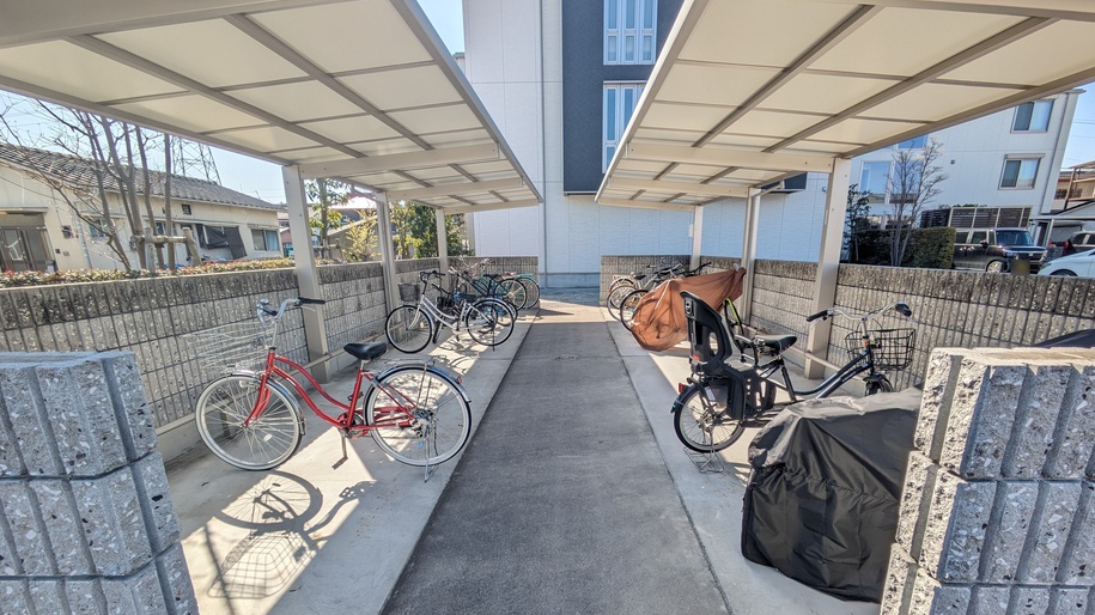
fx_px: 464
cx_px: 559
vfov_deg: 66.5
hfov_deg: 99.4
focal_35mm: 16
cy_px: 363
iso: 50
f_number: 2.2
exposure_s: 1/1481
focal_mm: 1.83
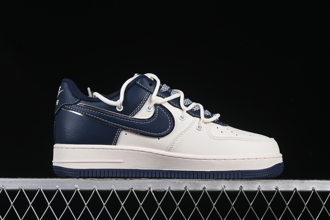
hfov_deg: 27.0
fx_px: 687
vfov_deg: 18.2
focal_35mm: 75
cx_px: 165
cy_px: 110
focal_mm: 50
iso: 160
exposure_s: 1/80
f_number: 8
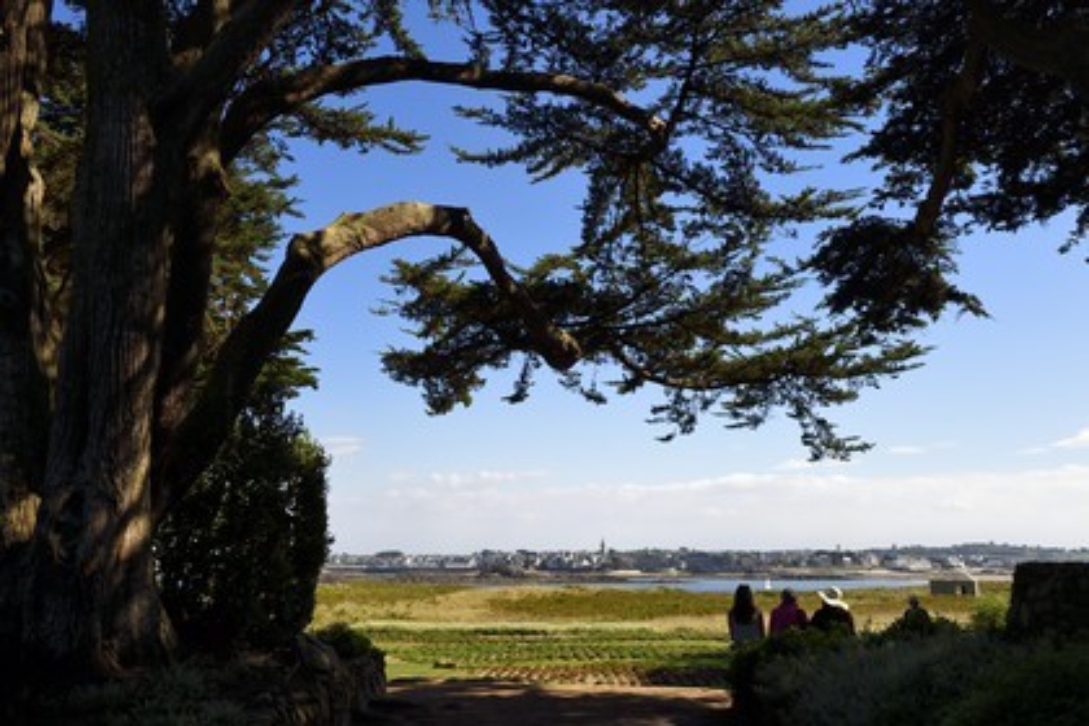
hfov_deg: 53.1
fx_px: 1089
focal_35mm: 36
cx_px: 544
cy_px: 363
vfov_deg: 36.9
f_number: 13
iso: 200
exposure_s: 1/200
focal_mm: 36
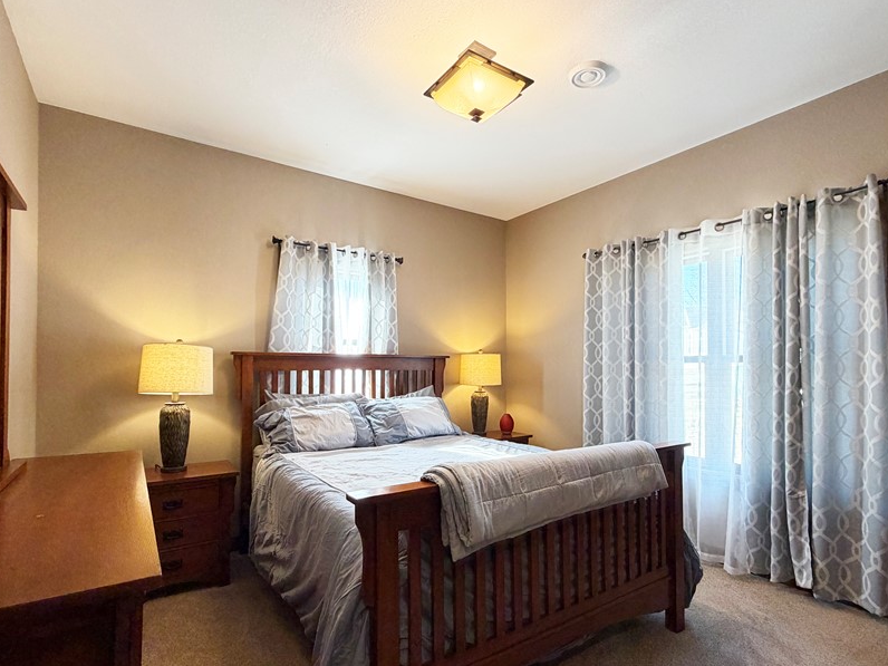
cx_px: 456
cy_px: 364
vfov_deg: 71.4
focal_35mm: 18
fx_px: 462
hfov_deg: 87.7
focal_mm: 2.22
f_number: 2.2
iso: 250
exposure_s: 1/60
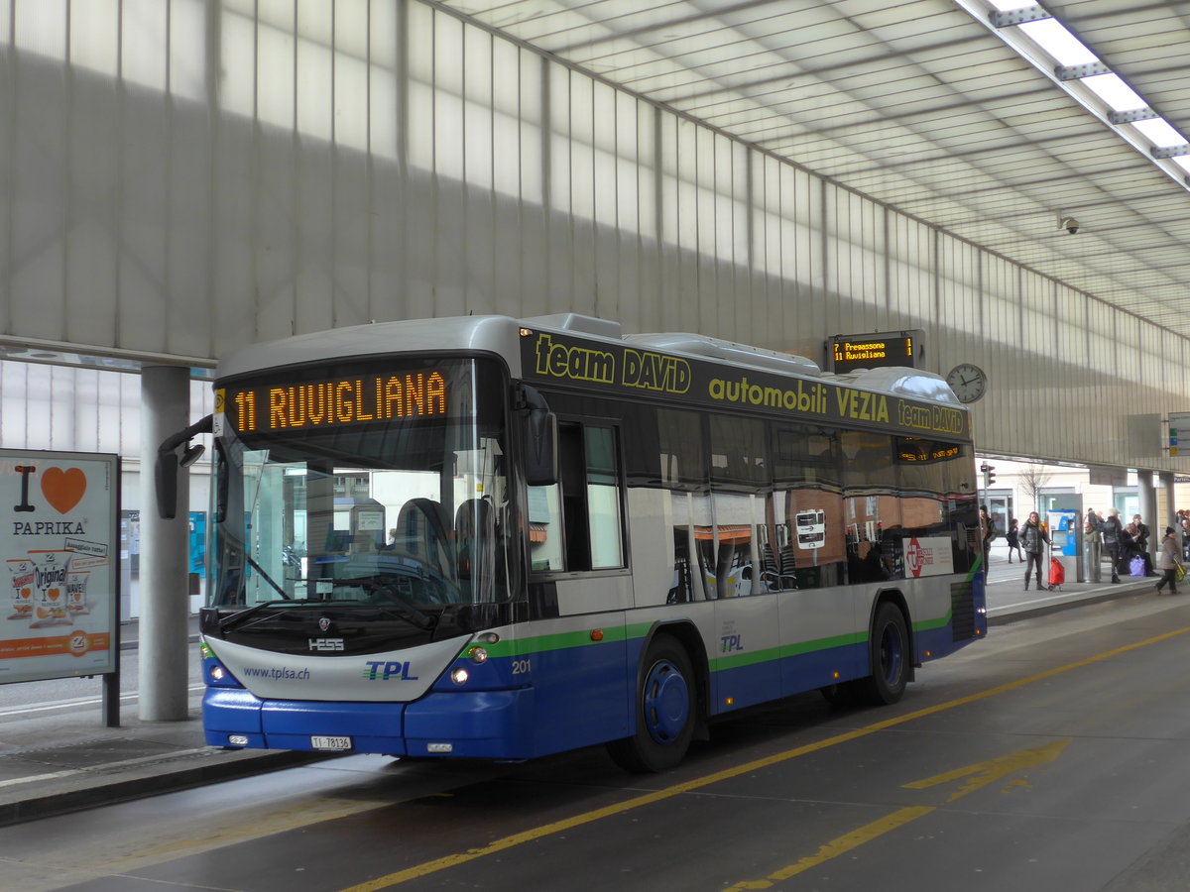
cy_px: 446
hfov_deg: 41.2
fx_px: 1581
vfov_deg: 31.5
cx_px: 595
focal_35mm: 46
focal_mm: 9.5
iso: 125
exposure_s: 1/250
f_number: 3
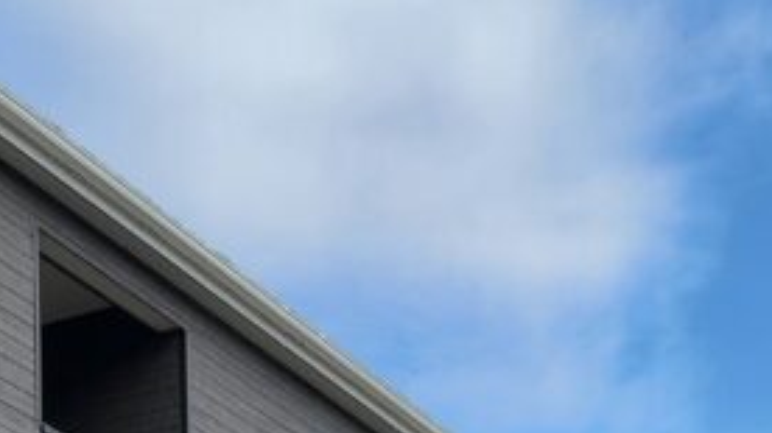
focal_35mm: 105
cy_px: 886
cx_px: -95
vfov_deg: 10.5
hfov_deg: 19.4
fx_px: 2149
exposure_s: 1/2062
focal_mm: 5.96
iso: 50
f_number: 1.6
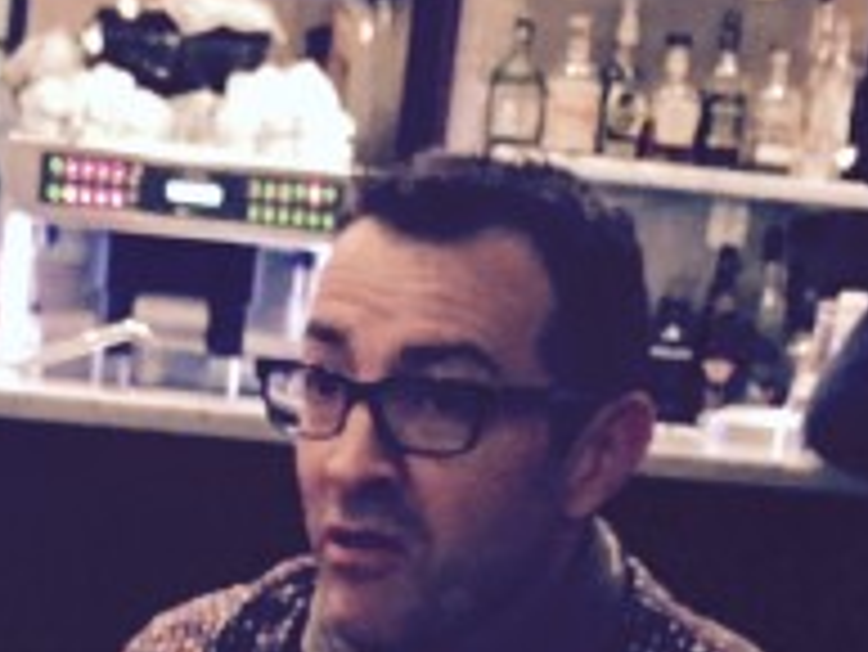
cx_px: 198
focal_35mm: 87
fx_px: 2183
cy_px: 699
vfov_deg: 16.5
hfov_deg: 22.2
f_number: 2.2
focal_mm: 4.15
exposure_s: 1/15
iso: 1250
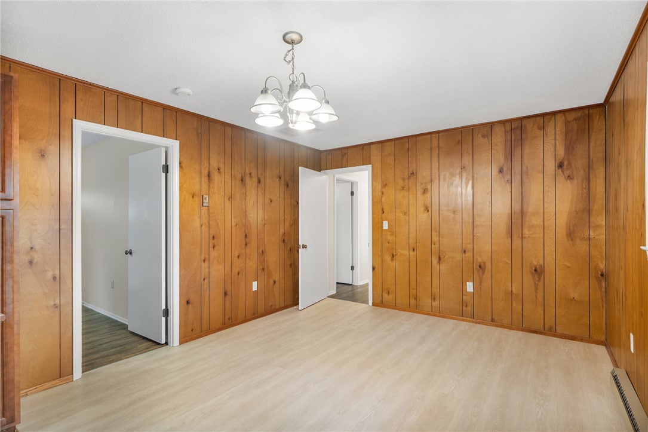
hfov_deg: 92.6
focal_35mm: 17
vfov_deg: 69.8
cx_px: 324
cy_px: 216
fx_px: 310
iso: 400
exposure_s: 1
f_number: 6.3
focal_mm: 17.2
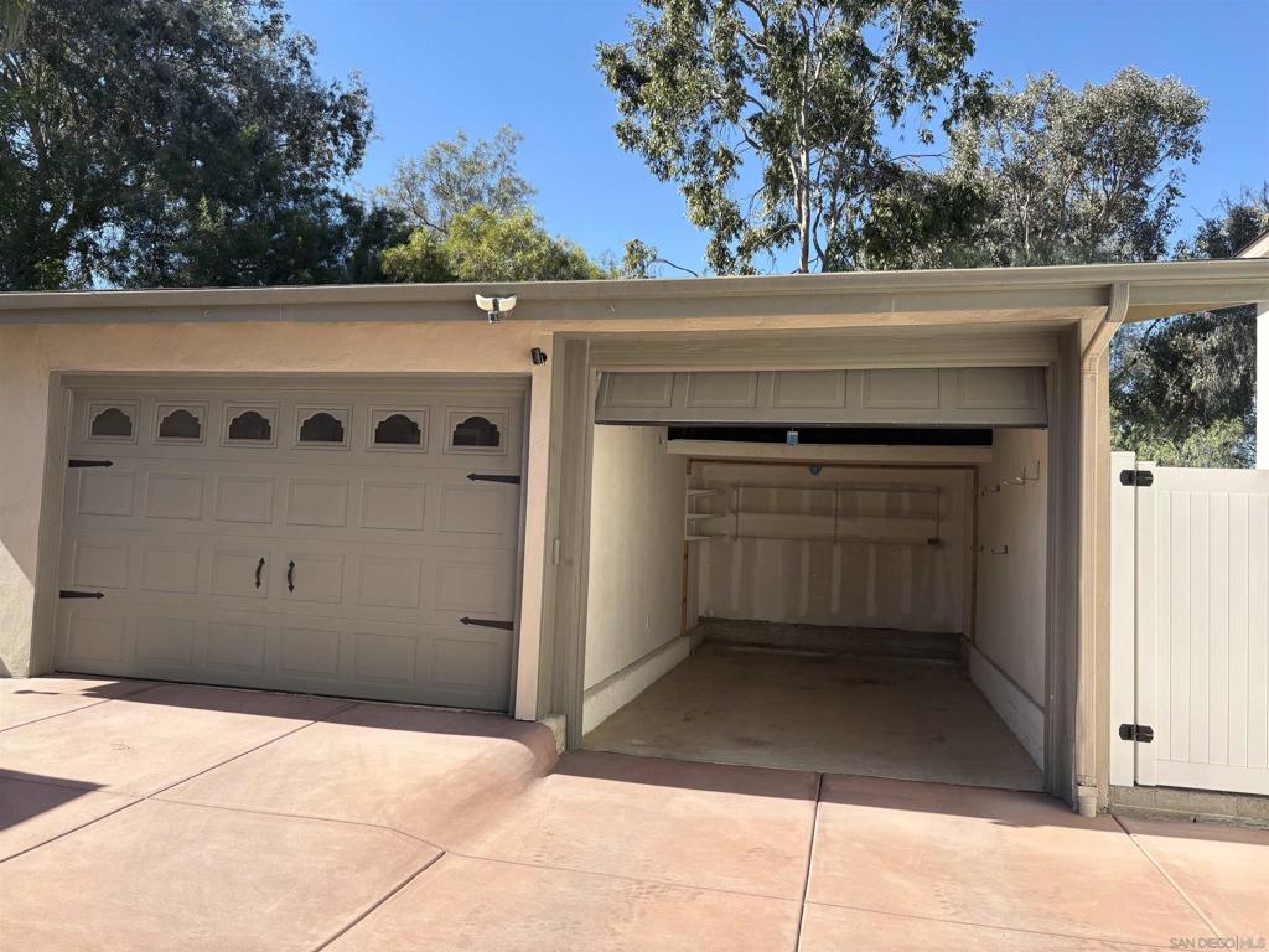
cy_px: 476
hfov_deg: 67.3
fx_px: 953
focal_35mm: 26
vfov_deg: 53.1
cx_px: 634
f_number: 1.6
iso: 50
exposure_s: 1/1751
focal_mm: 5.96
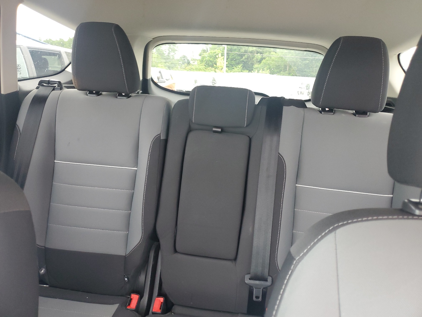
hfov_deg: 67.3
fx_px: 317
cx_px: 211
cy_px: 158
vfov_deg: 53.1
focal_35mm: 26
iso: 192
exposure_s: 1/60.2
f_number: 1.5
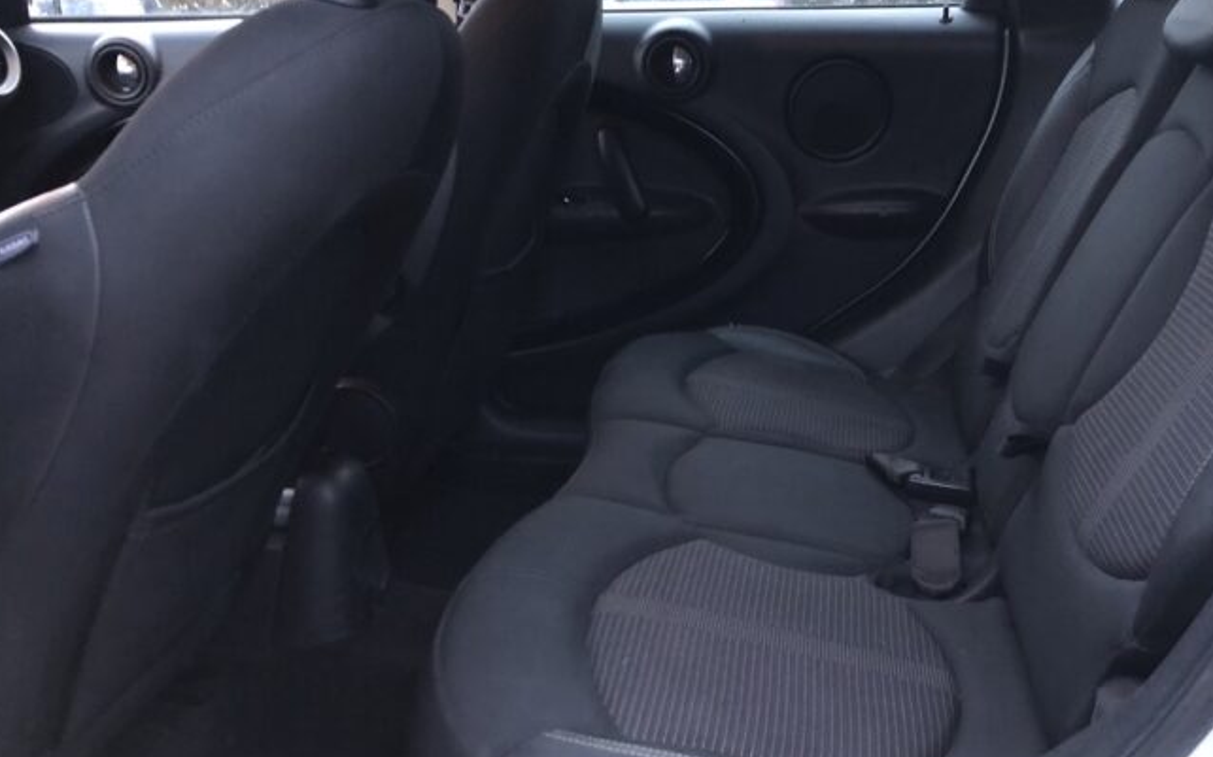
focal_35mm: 37
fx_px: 1223
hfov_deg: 52.6
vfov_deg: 34.3
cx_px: 682
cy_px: 317
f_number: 1.8
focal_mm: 4
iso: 100
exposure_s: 1/6
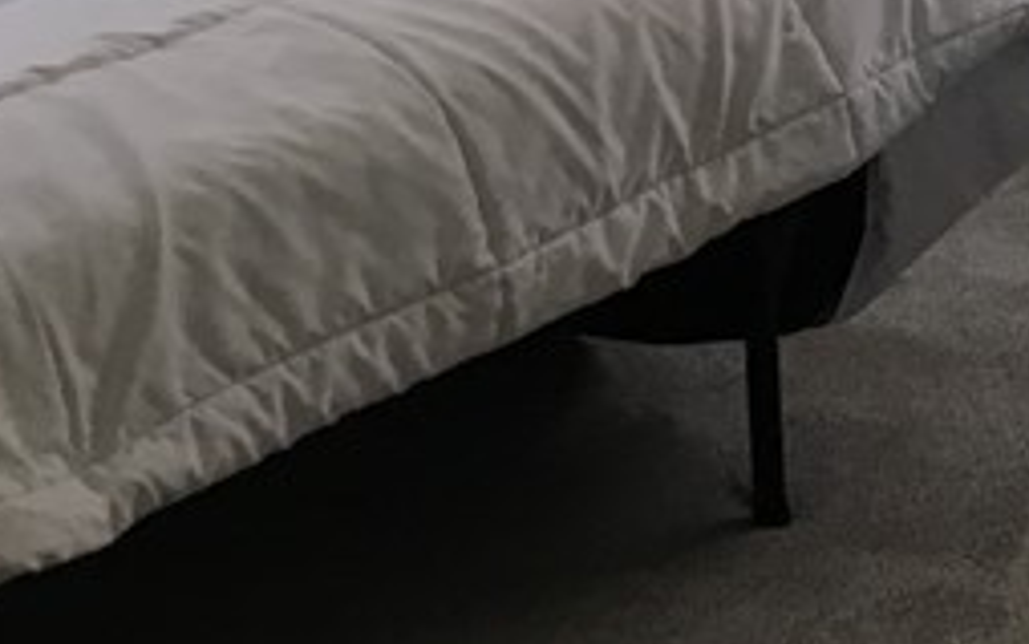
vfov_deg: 10.0
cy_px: -551
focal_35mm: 124
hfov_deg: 14.5
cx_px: 1916
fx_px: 3479
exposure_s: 1/30
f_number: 2.2
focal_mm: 4.15
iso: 32
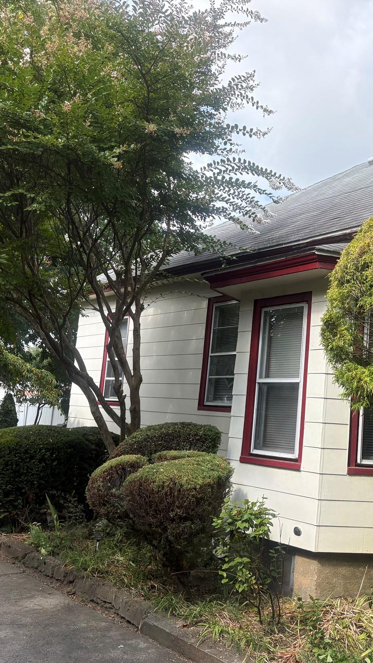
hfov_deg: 29.9
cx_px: 336
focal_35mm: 38
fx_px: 668
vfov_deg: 52.8
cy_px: 332
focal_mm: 5.96
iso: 64
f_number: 1.6
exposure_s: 1/1196
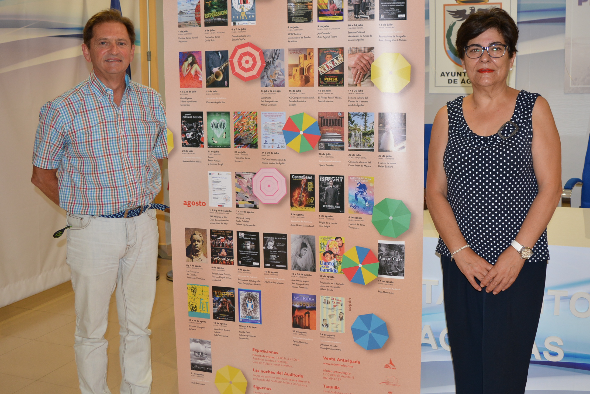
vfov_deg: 32.7
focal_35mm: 41
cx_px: 333
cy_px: 185
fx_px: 672
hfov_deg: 47.3
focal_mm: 20
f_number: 4
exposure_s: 1/60
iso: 400
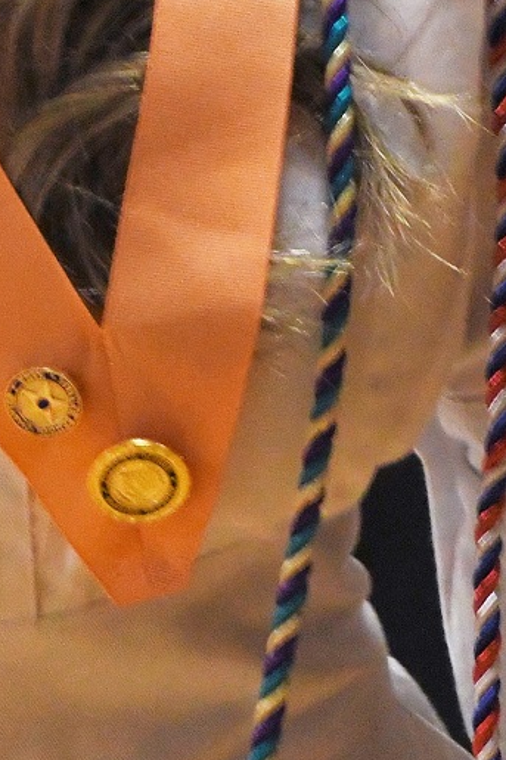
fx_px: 14370
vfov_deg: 3.0
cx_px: 246
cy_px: -58
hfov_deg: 2.0
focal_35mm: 681
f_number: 6.3
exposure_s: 1/100
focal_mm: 105
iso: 2000
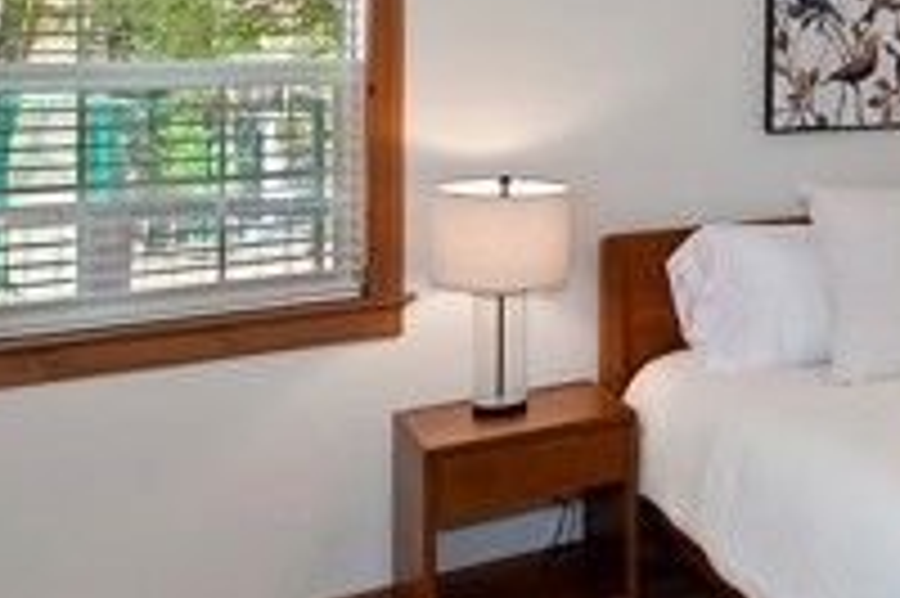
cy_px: 52
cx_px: 1102
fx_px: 1199
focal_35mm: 48
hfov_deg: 33.0
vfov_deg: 27.0
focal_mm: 10
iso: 400
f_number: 8
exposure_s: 1/30
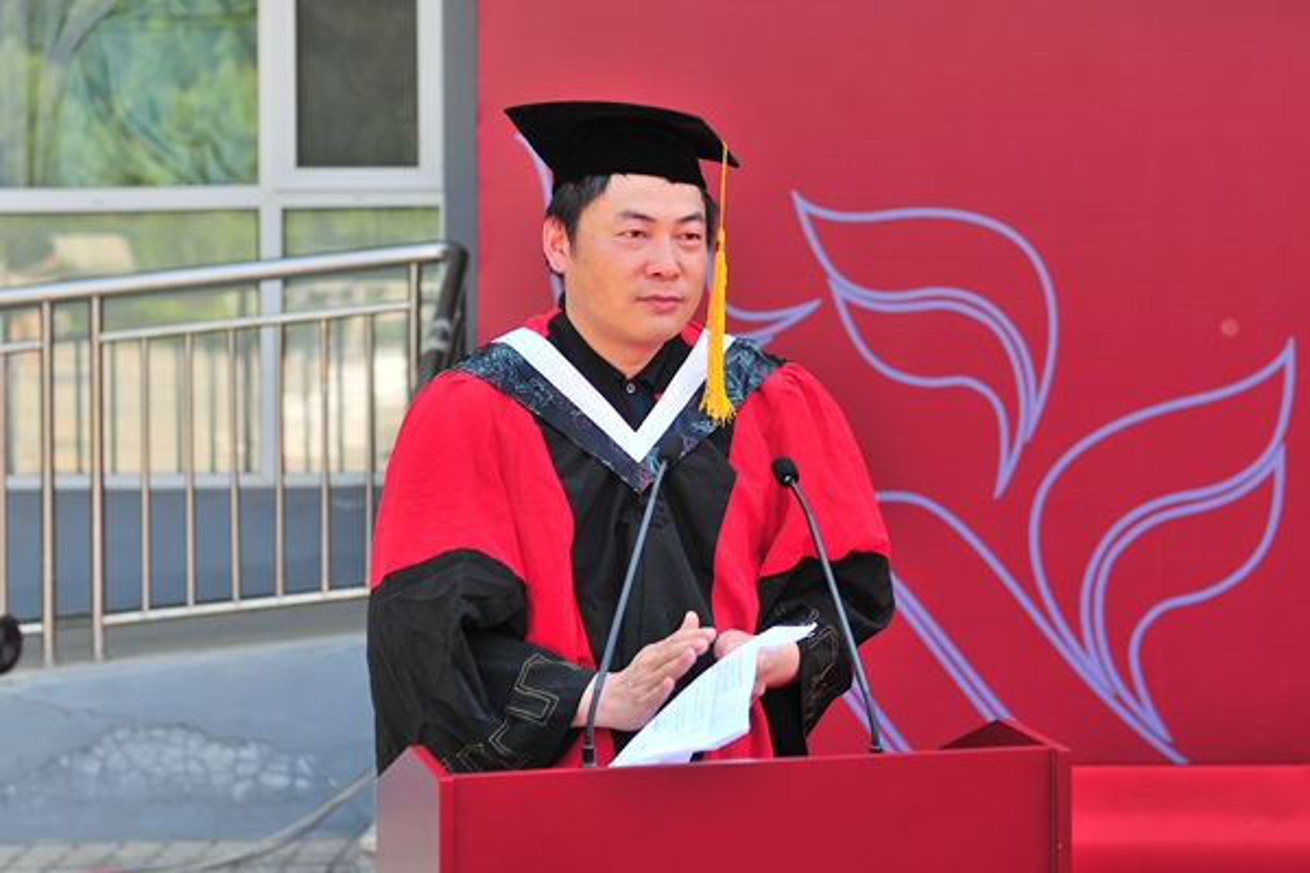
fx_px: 2547
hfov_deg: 28.8
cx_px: 655
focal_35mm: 70
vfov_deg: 19.5
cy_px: 436
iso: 100
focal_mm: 70
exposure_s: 1/250
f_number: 4
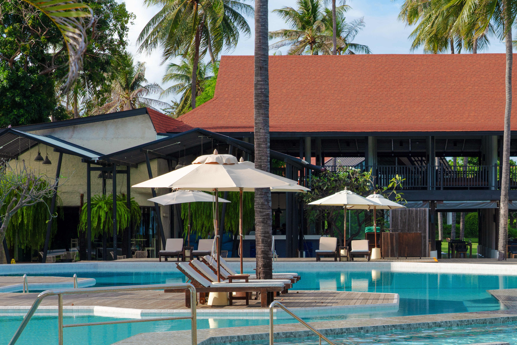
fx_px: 1407
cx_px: 393
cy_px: 257
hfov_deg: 20.6
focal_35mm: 98
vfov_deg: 13.9
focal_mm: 49
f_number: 8
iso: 100
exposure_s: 1/250
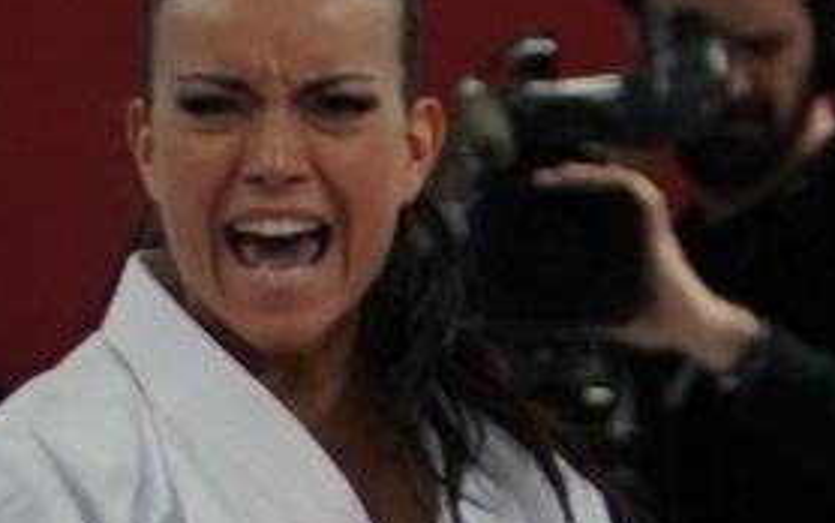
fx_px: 27046
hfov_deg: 1.8
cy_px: 1335
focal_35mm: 1188
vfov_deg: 1.1
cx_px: 1511
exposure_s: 1/500
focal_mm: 120
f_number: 2.8
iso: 500
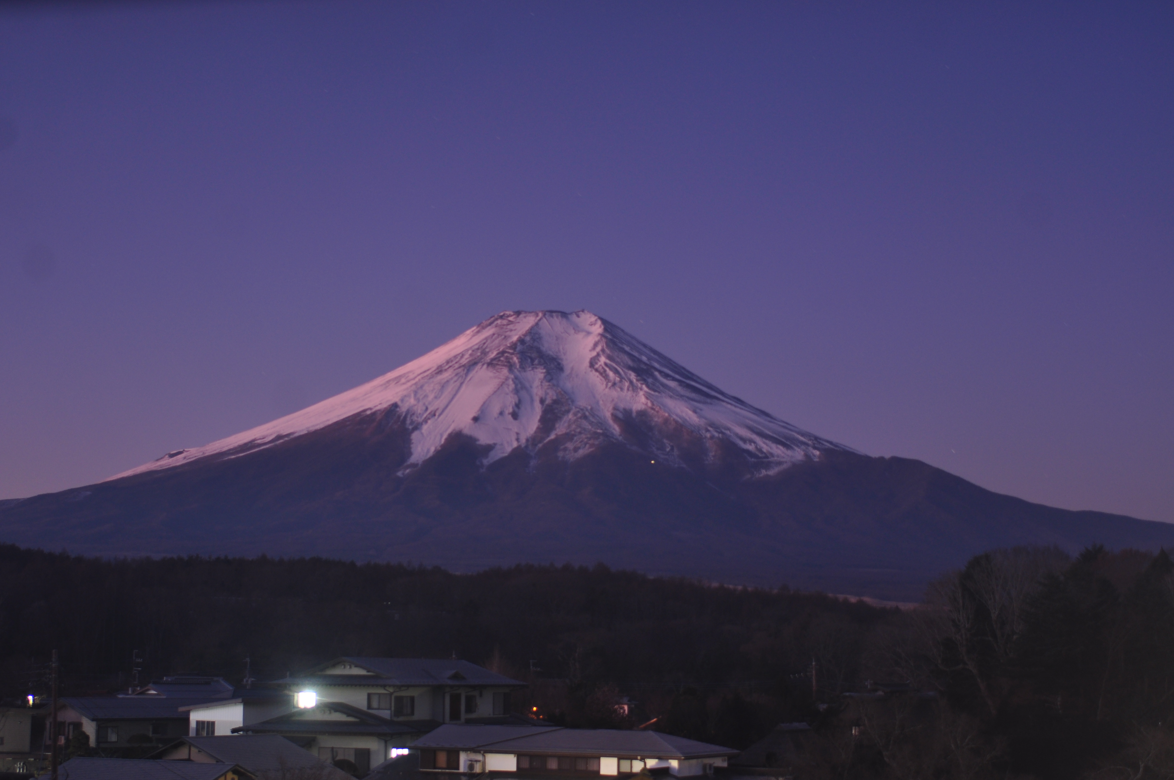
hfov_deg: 36.9
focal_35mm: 54
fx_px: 1759
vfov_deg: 25.0
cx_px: 587
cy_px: 390
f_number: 3.8
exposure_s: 30
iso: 200
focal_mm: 36
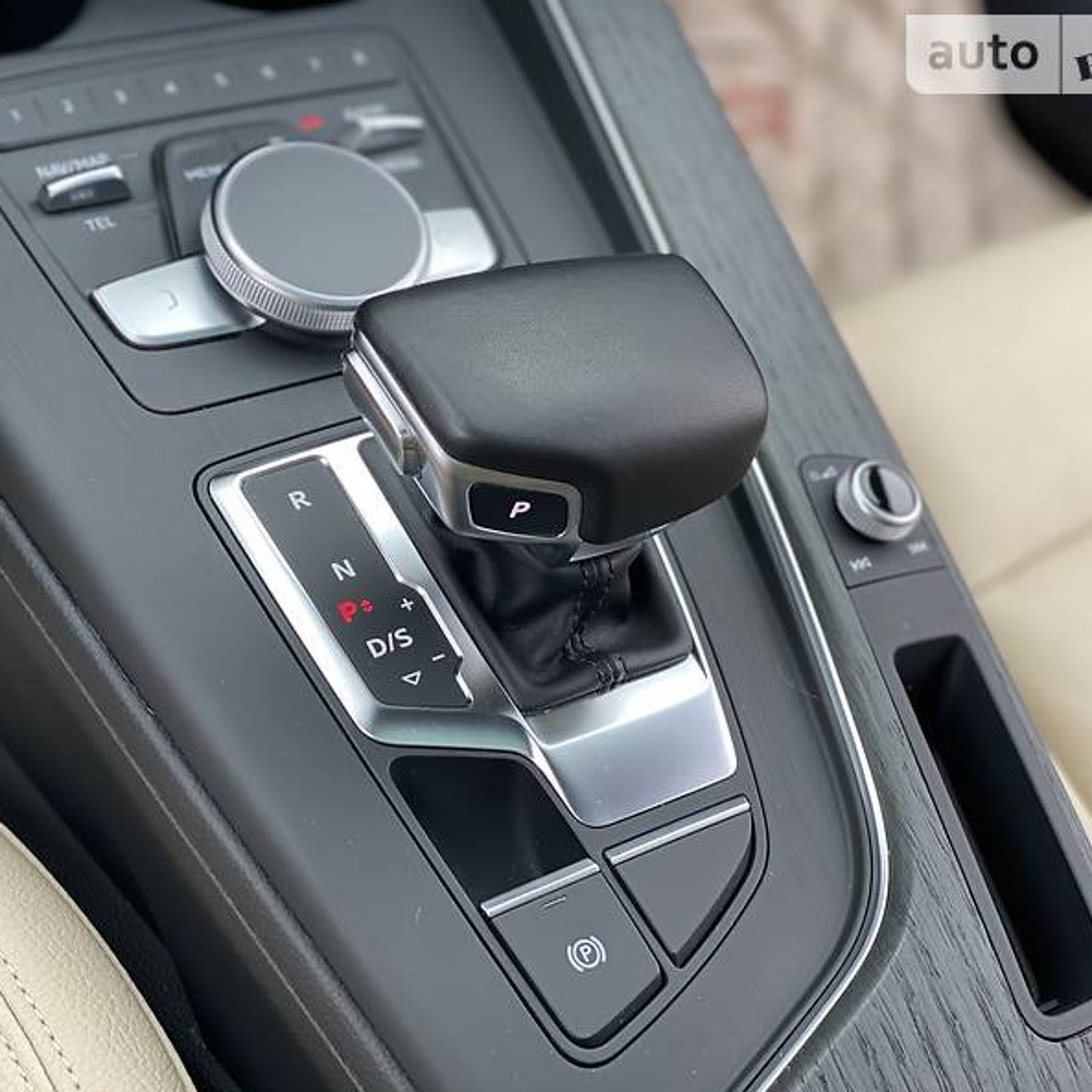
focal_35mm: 62
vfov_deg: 27.7
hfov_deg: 27.7
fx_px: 2213
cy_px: 545
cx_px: 462
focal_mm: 6
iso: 80
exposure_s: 1/98
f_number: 2
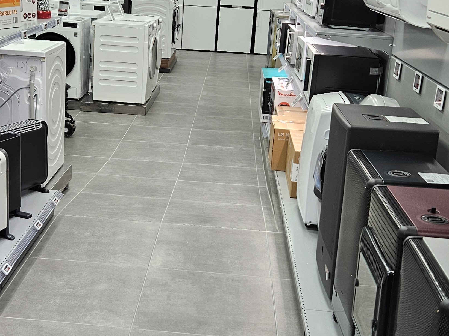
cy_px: 120
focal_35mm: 56
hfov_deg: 34.2
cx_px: 177
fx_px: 726
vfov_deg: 26.0
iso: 64
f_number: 1.8
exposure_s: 1/100
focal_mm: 5.4
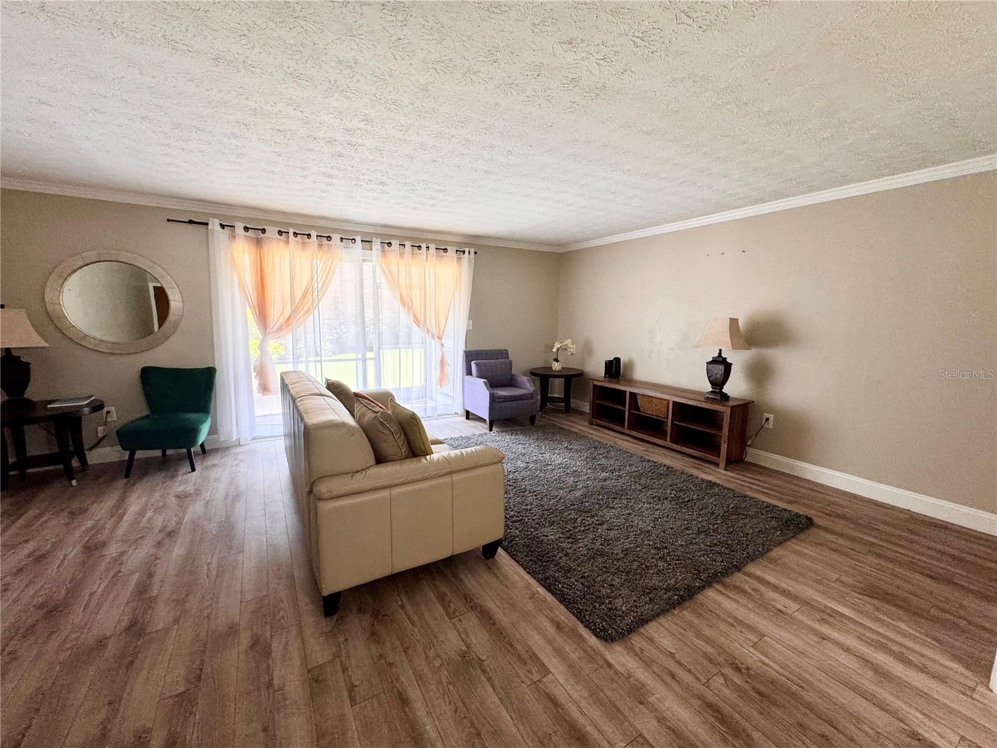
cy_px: 374
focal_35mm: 14
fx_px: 403
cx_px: 498
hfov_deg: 102.1
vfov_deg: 85.7
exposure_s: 1/60
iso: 160
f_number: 2.2
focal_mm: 2.22
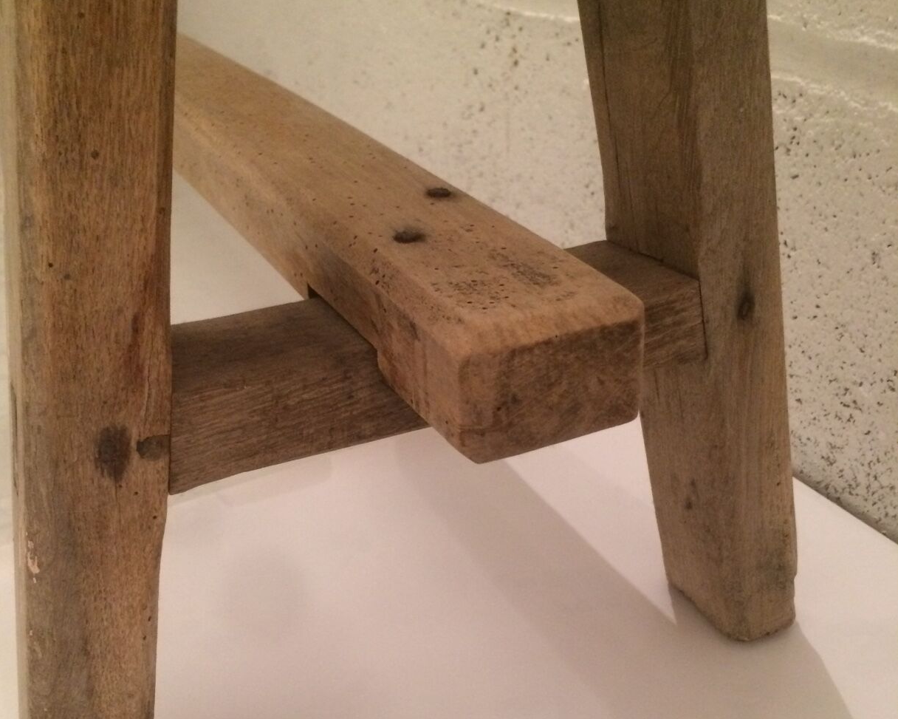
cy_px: 483
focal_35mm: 38
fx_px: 1010
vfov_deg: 38.7
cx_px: 450
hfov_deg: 47.9
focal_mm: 4.15
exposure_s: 1/20
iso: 320
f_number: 2.2
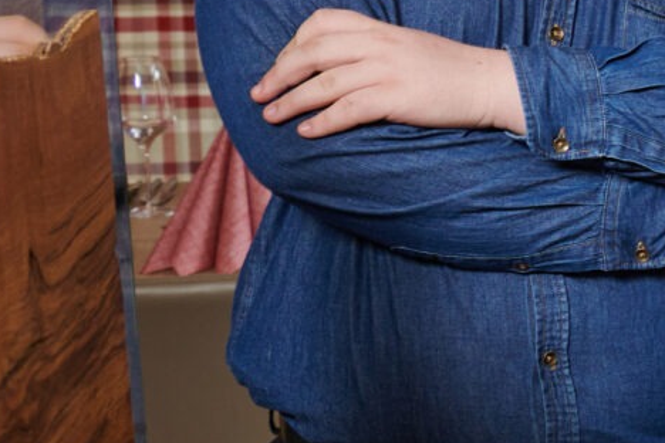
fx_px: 3029
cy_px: 191
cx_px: 1779
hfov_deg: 10.2
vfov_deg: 8.4
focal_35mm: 164
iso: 200
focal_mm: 30
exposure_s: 1/30
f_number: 5.6
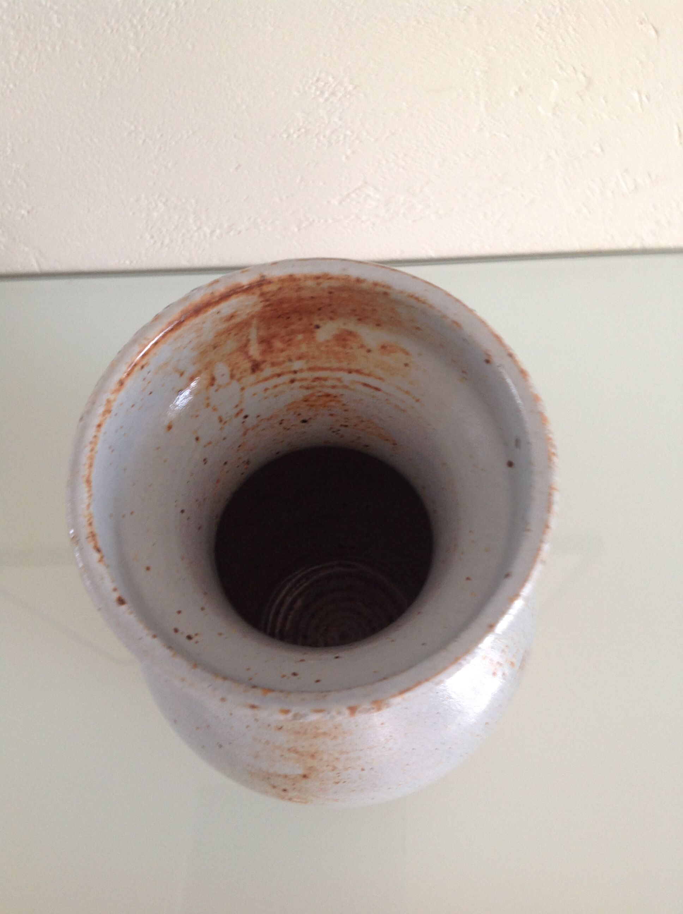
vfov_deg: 52.7
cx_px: 342
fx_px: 923
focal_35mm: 35
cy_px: 457
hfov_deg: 40.6
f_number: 2.4
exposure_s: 1/15
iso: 100
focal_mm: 4.28
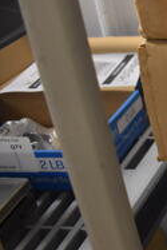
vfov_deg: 23.0
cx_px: 406
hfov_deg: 12.2
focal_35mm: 88
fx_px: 611
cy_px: 75
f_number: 3.5
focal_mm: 18
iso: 1600
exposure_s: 1/125
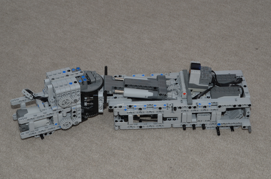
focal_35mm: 69
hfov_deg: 29.3
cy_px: 90
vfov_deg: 19.6
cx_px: 128
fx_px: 518
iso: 200
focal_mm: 42
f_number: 11
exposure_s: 1/60
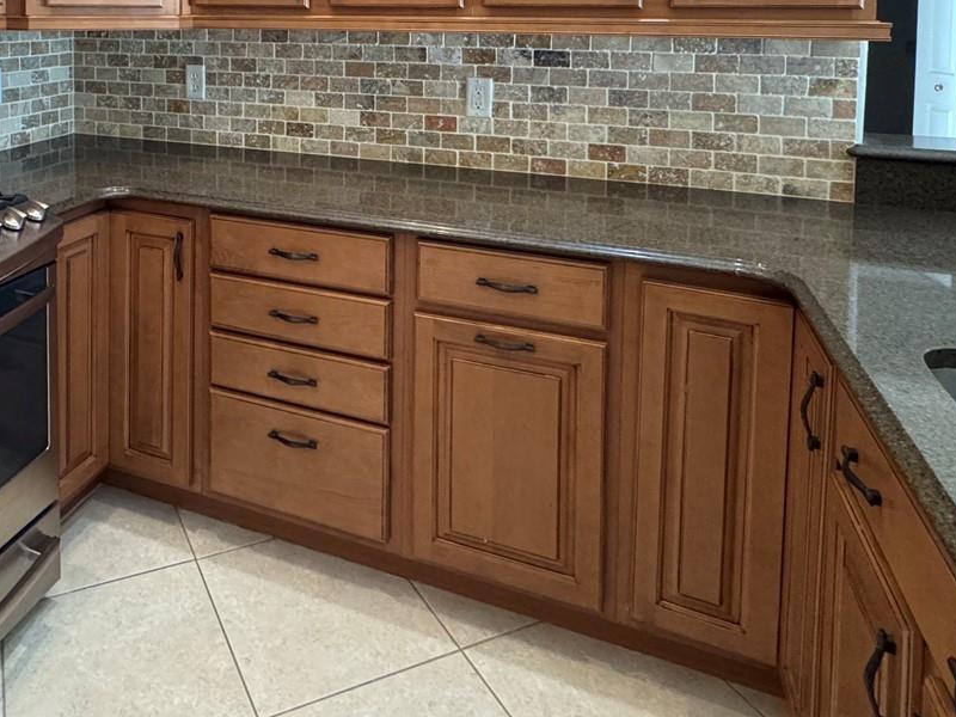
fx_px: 773
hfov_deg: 60.7
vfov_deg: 44.1
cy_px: 38
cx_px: 265
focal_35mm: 28
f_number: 2.2
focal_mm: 2.22
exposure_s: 1/60
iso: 640
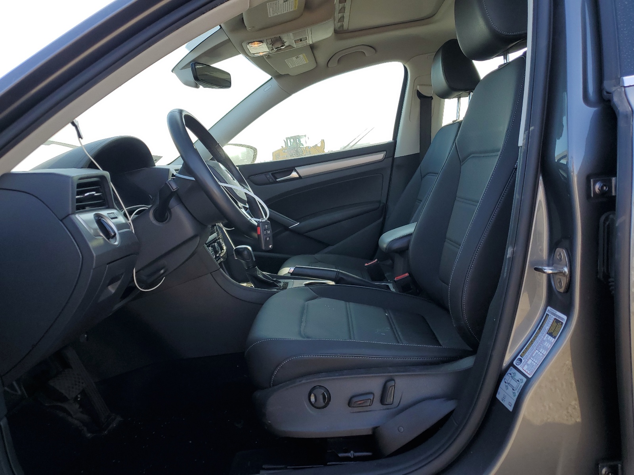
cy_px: 238
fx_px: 476
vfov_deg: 53.1
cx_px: 317
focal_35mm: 26
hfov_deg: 67.3
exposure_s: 1/556
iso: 50
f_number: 1.5
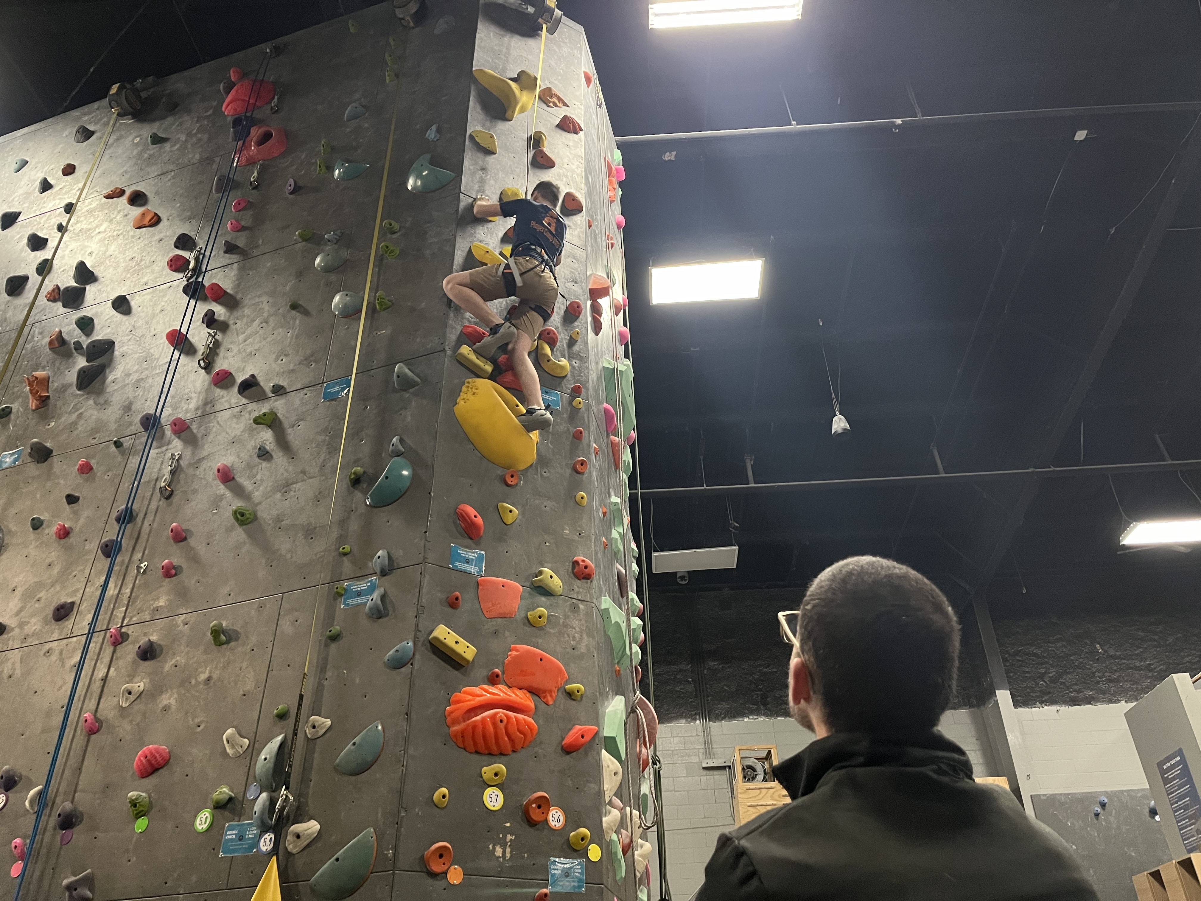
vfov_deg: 53.1
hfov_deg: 67.3
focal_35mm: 26
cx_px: 600
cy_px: 450
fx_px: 902
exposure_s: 1/60
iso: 400
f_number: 1.6
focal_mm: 5.1
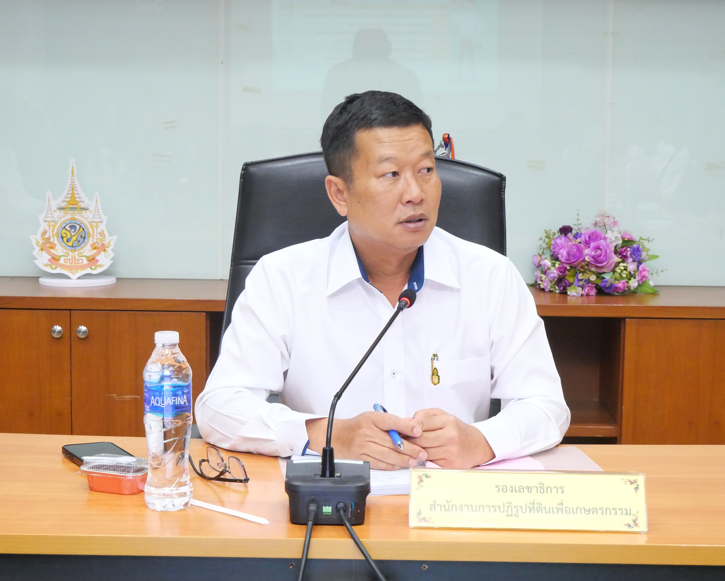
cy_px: 293
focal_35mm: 66
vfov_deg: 23.1
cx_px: 373
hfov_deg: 28.7
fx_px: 1416
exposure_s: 1/30
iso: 3200
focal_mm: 28
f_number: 5.6
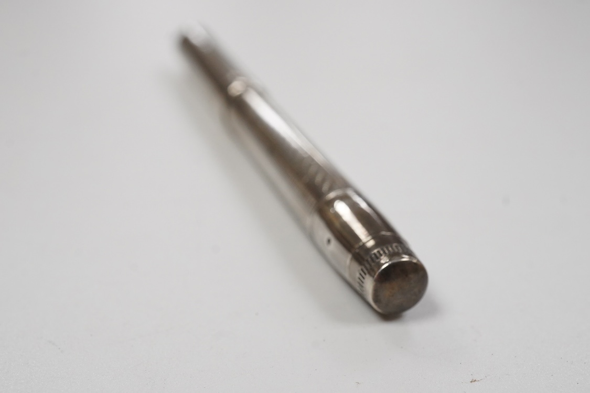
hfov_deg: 43.6
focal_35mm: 45
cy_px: 196
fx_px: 737
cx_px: 295
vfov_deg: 29.9
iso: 2500
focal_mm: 30
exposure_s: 1/200
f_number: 14
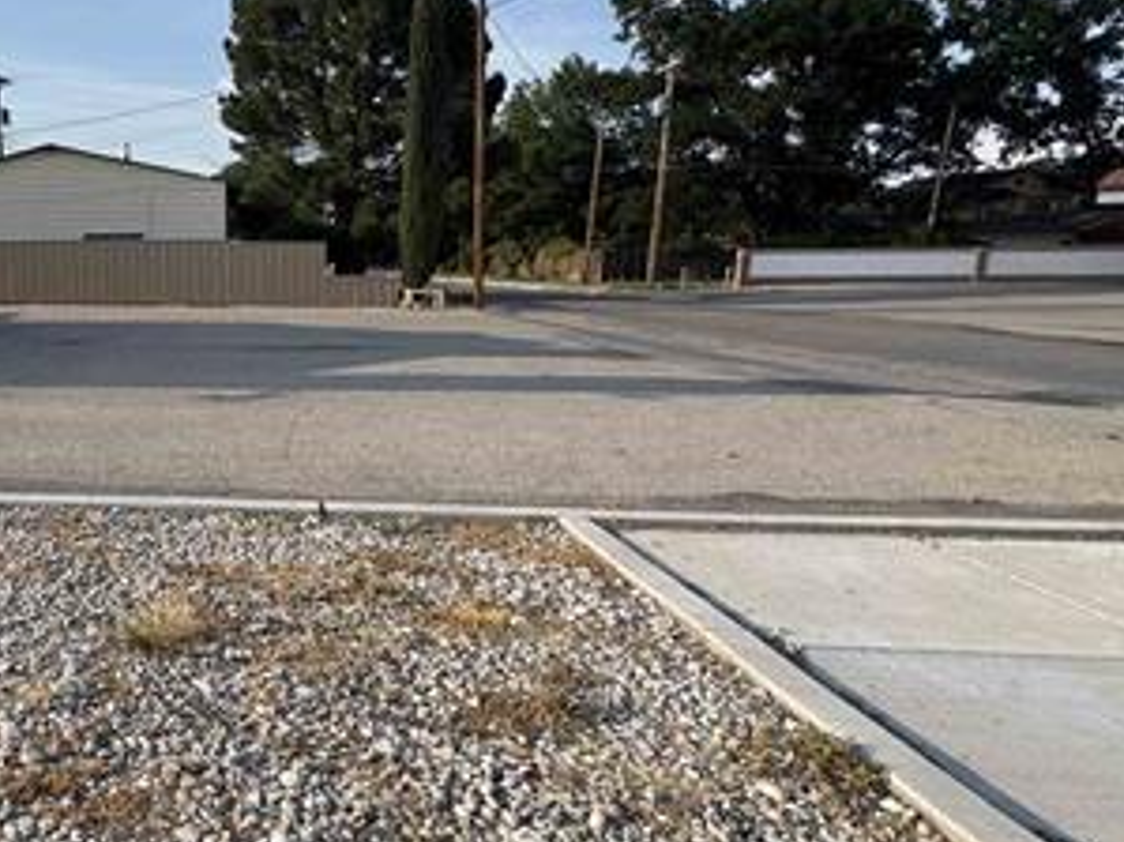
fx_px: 974
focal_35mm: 30
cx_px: 109
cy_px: 444
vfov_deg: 46.7
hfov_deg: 52.6
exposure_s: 1/980
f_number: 2.2
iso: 50
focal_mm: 2.22
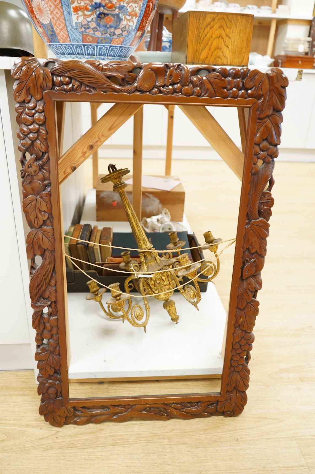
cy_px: 237
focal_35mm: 28
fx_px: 368
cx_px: 158
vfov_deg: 65.5
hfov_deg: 46.3
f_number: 4
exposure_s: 1/125
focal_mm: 28
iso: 2500
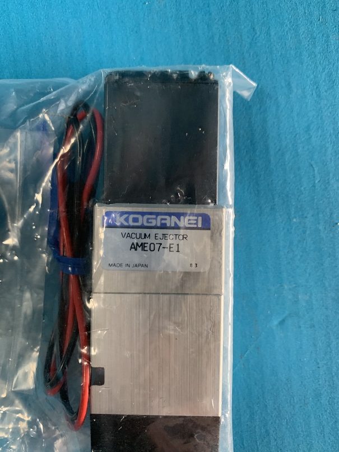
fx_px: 340
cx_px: 170
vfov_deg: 67.3
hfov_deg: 53.1
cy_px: 226
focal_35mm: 26
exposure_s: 1/60
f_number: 1.8
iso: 200
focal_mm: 4.25
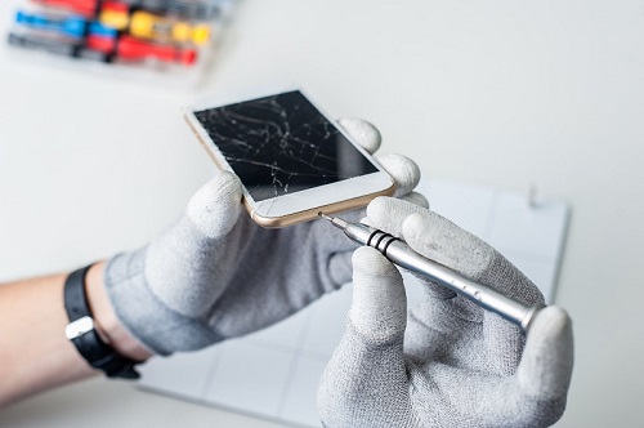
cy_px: 214
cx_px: 322
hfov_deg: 39.6
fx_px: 893
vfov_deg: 26.9
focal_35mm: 50
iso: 100
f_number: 4.5
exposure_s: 1/250
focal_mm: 50
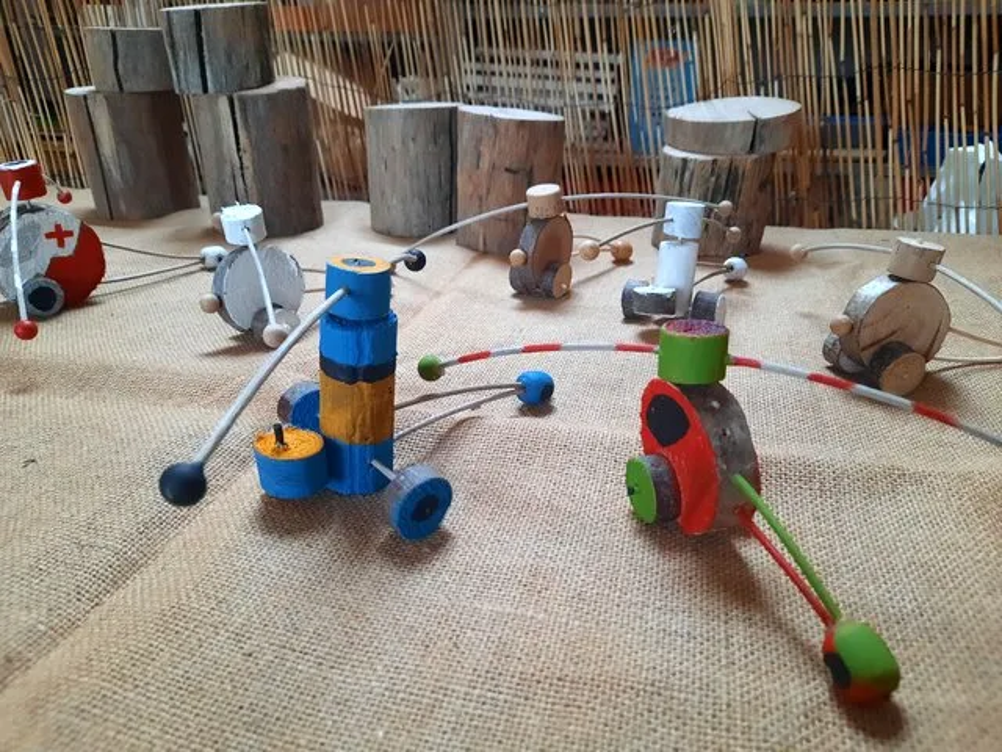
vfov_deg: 54.9
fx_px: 724
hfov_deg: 69.4
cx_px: 501
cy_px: 376
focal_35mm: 25
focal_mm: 4.6
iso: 400
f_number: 2
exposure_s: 1/60
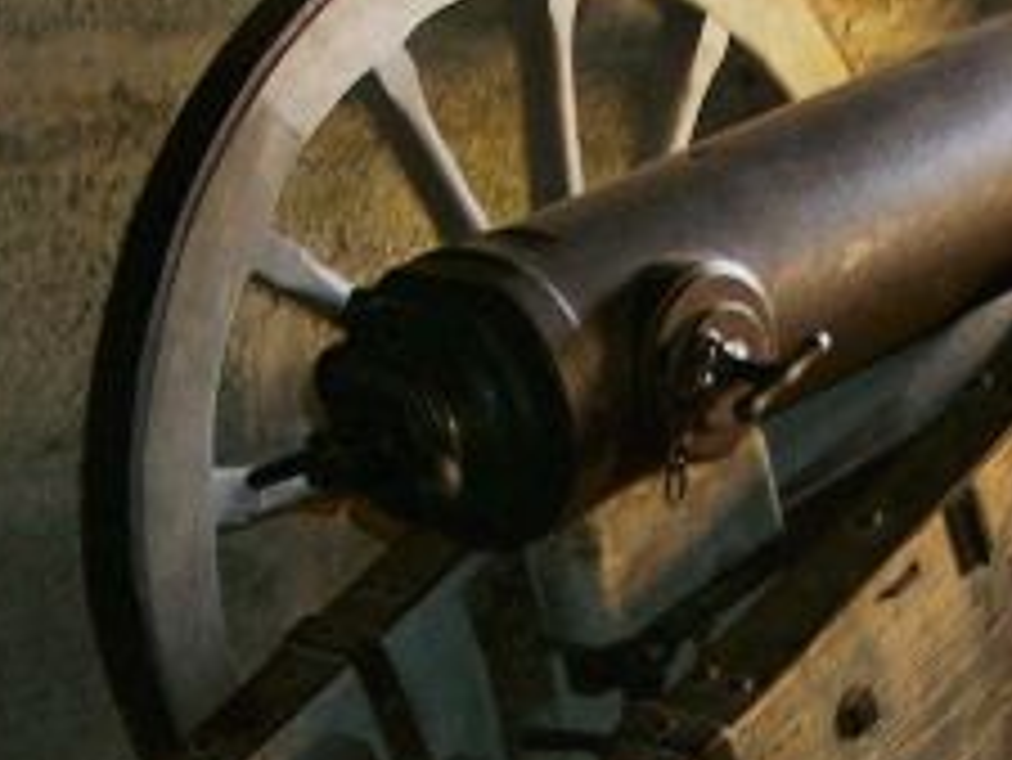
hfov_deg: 16.2
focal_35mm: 121
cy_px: 877
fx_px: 3539
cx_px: 657
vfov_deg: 12.0
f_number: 2
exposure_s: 1/30
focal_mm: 7.13
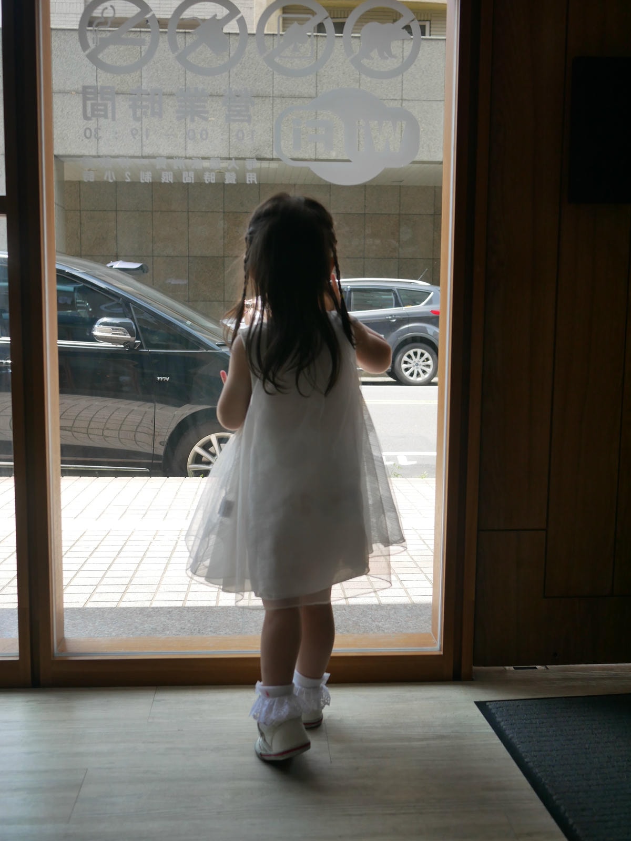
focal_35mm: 40
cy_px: 420
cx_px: 316
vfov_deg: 46.8
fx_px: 972
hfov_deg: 36.0
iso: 200
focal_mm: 20
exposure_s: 1/500
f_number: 3.5
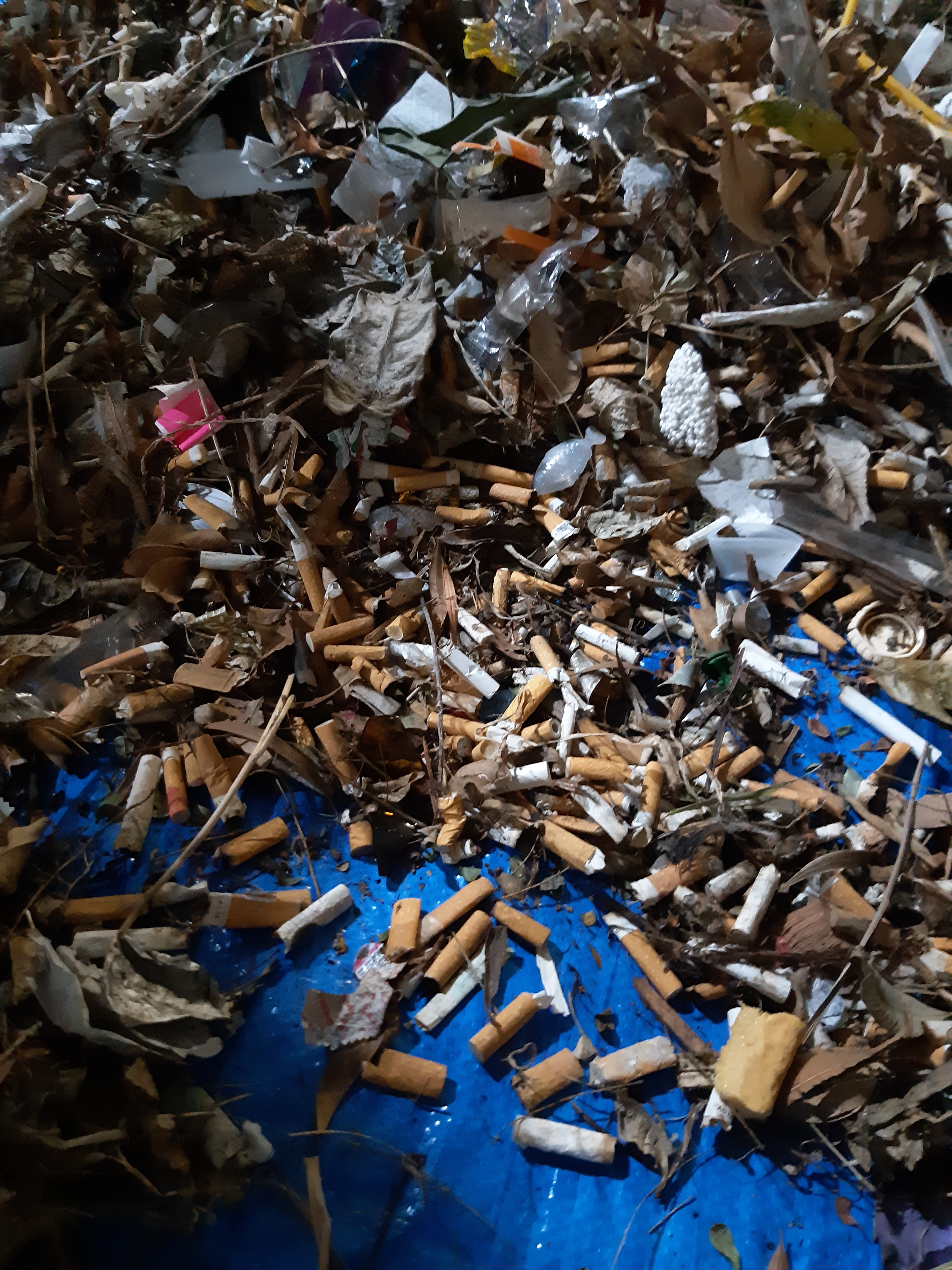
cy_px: 635
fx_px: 953
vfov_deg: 67.3
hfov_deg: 53.1
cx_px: 476
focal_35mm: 26
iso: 640
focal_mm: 3.93
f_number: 1.7
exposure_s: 1/17
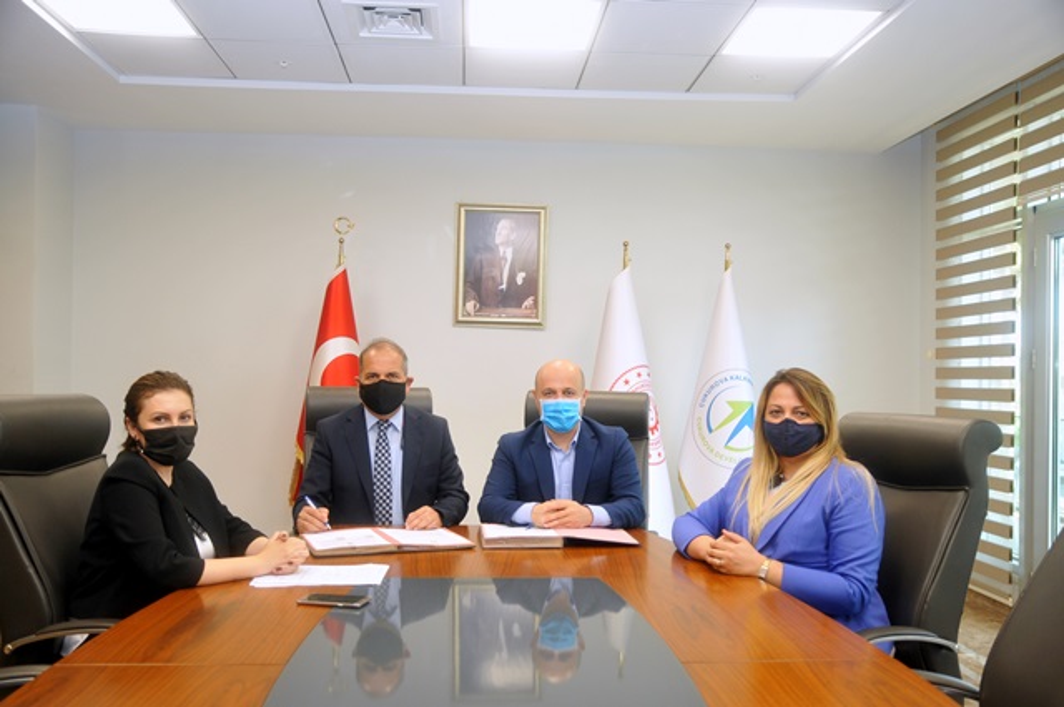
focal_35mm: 32
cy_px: 354
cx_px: 532
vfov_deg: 41.6
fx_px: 930
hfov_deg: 59.6
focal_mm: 21
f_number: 3
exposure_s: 1/60
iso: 400
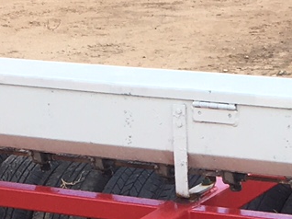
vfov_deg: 7.7
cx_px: 175
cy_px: 430
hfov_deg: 10.8
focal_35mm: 184
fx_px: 1551
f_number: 2.2
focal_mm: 4.15
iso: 25
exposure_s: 1/503
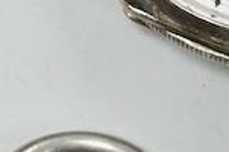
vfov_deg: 4.0
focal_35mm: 336
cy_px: 292
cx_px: 310
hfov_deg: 6.1
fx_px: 2133
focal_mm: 30
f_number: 8
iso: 3200
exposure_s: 1/400
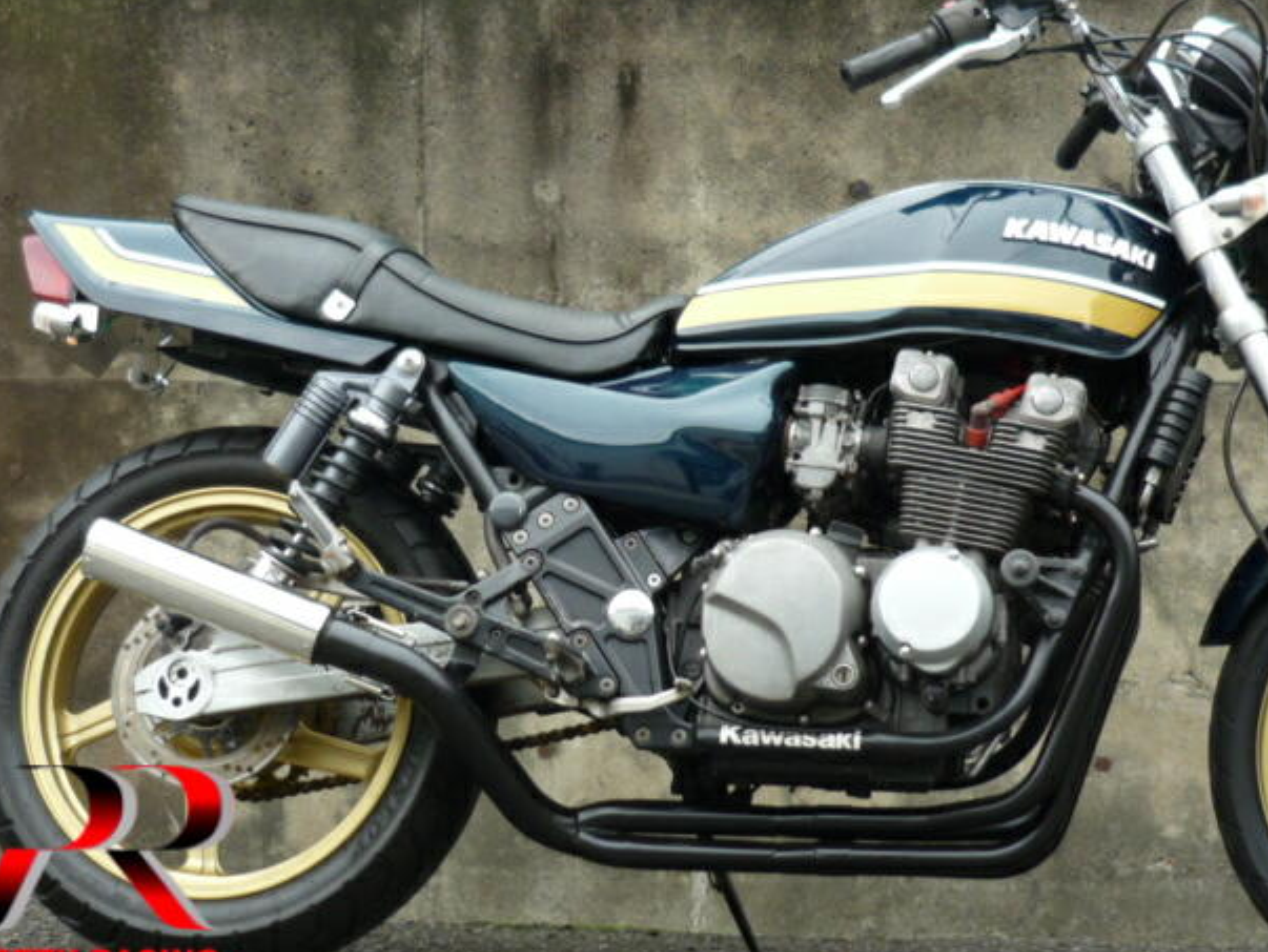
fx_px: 2566
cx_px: 616
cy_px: 496
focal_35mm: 70
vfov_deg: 21.0
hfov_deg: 27.8
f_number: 3
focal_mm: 6.8
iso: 100
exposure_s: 1/125
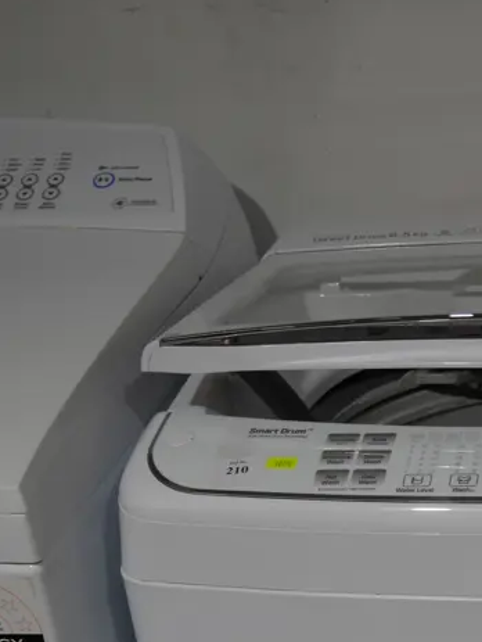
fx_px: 1557
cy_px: 636
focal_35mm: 84
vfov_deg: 22.4
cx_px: 531
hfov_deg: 17.0
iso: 200
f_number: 4.1
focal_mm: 19
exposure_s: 1/80
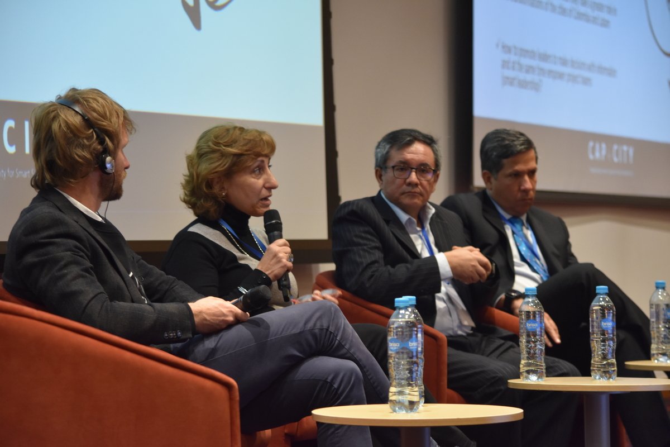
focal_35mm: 138
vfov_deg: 9.9
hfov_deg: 14.9
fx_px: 2568
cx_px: 335
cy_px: 224
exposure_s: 1/60
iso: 1400
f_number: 4.5
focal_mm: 92
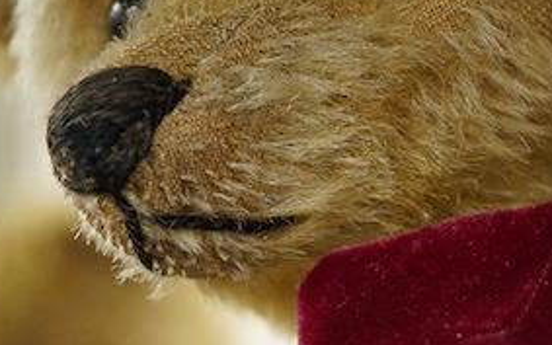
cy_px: 403
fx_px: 2197
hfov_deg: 14.2
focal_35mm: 146
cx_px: 443
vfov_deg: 8.9
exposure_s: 1/125
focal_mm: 30
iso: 1250
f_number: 5
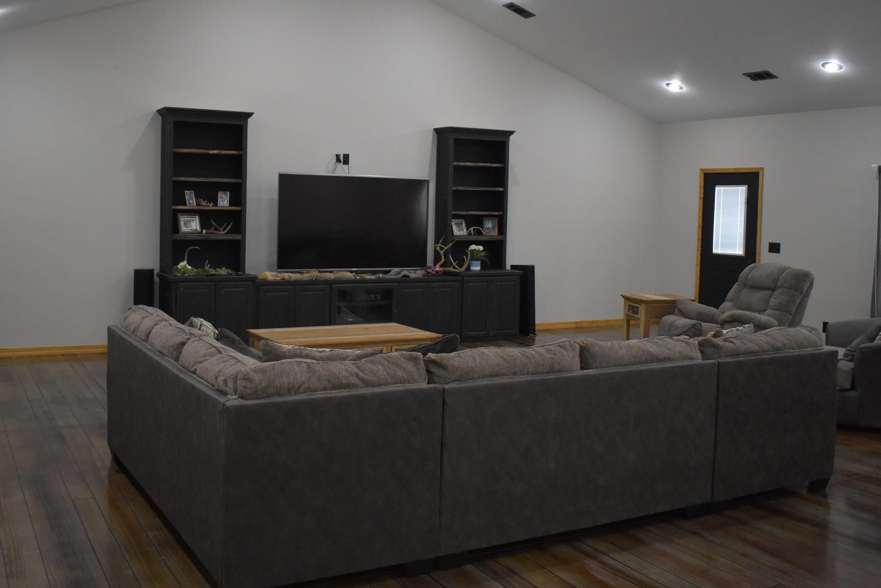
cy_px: 241
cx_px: 396
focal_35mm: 35
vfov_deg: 37.7
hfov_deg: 54.3
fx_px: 856
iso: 2200
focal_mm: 18
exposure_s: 1/125
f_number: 3.5
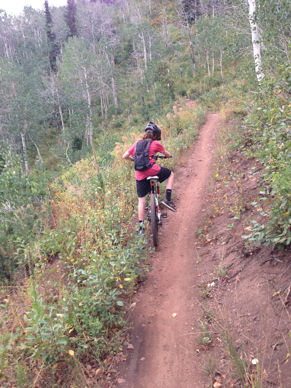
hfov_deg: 41.8
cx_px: 149
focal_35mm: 34
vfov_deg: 54.0
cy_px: 196
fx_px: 381
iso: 50
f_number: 2.4
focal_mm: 4.13
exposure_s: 1/326
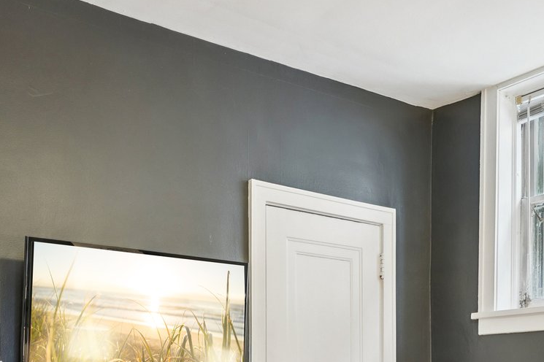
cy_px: 389
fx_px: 665
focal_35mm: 44
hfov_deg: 43.6
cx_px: 163
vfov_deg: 28.0
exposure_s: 1/2.5
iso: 400
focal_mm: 16
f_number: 8
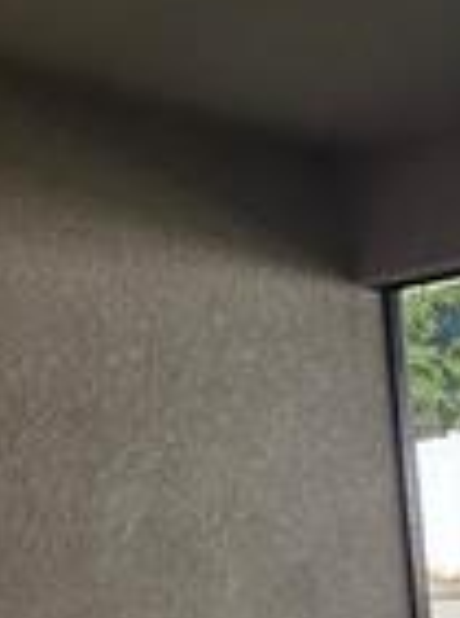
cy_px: 934
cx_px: 723
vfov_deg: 22.4
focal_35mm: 71
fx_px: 1264
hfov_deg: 18.0
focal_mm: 2.2
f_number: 1.9
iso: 40
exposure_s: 1/507
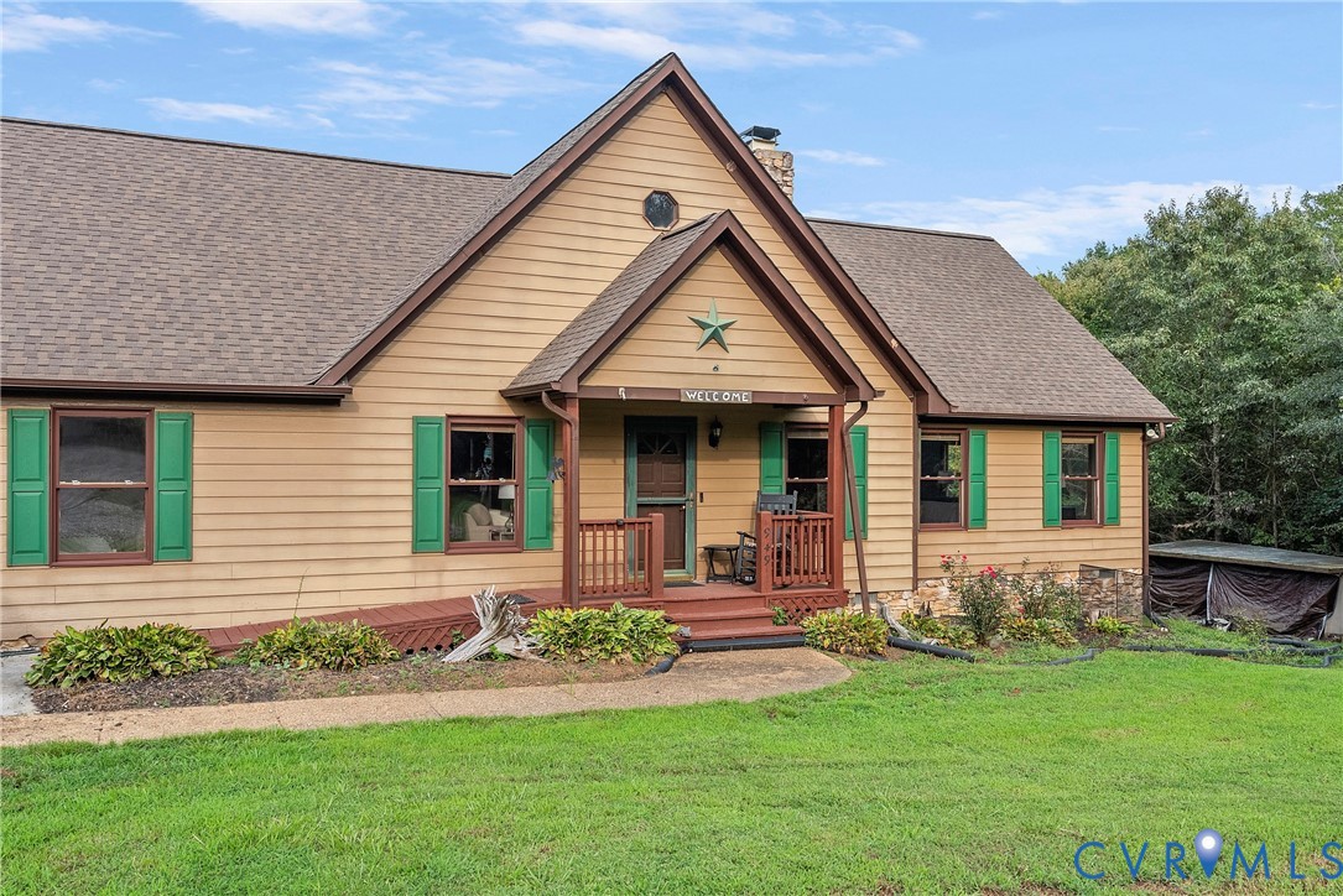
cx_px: 672
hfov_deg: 61.9
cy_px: 448
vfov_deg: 43.6
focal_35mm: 30
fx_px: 1119
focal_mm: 30
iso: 800
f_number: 8
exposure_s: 1/200
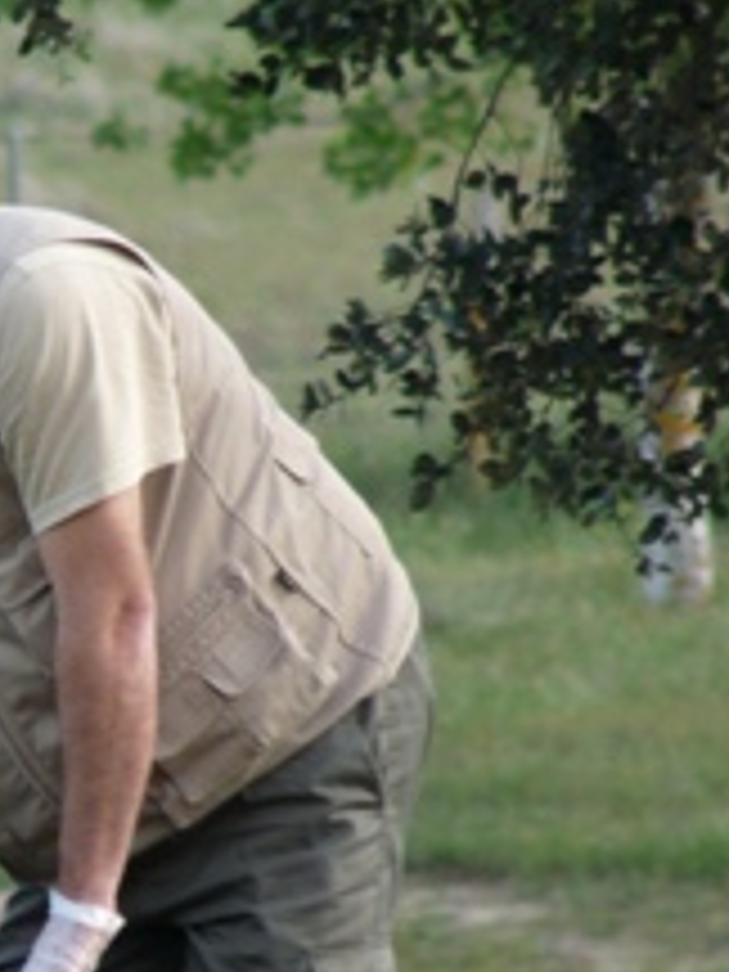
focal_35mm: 1241
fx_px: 34847
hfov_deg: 1.2
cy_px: 423
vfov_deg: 1.6
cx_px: -234
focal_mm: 81.6
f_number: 4.4
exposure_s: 1/160
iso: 100
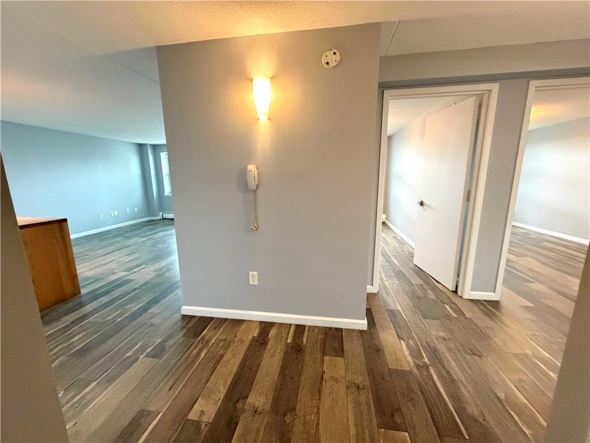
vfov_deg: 85.7
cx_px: 295
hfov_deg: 102.1
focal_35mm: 14
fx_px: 239
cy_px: 222
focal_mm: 2.22
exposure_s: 1/60
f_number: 2.2
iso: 800
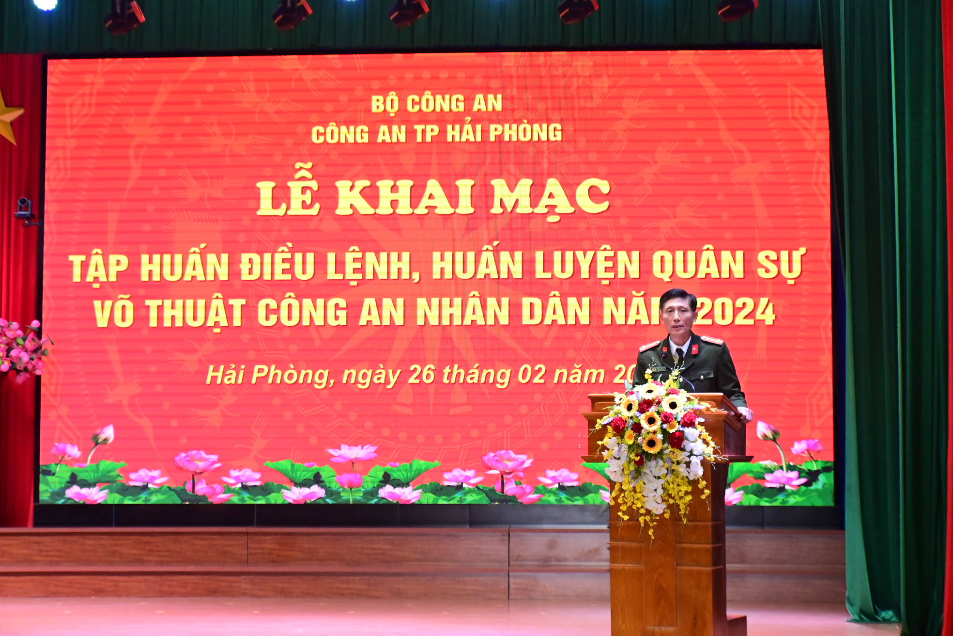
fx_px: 2223
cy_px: 318
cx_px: 476
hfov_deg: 24.2
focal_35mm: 84
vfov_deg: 16.3
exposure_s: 1/200
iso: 2500
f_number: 4.8
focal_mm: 56
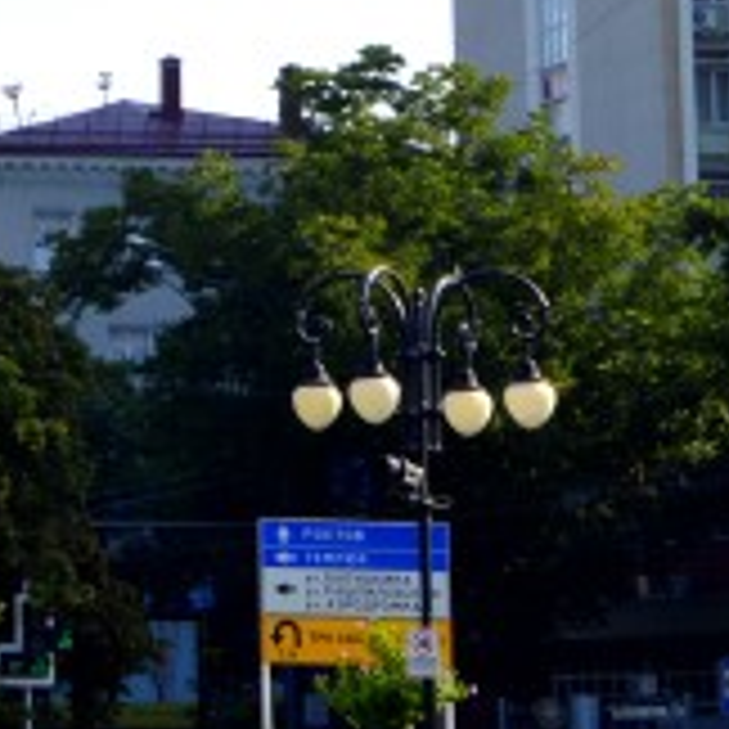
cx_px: -1008
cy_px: 117
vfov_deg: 8.2
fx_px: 5099
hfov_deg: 7.6
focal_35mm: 214
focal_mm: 34
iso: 100
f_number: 7.1
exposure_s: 1/200
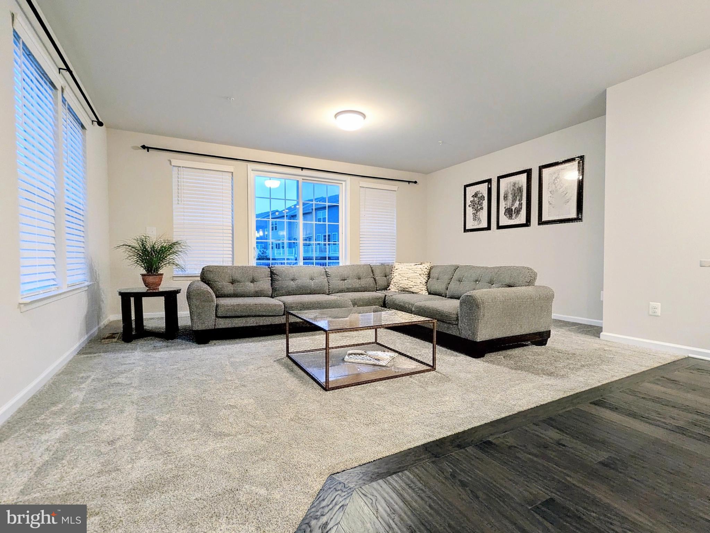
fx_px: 328
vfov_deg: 78.1
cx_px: 355
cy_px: 266
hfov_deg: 94.5
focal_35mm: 16
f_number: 2.2
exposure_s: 1/24
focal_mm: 2.35
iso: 73
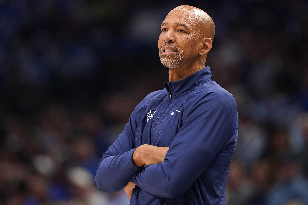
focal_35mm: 400
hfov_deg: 5.2
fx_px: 3422
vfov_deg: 3.4
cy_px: 102
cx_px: 154
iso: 6400
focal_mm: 400
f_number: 4
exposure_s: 1/1600
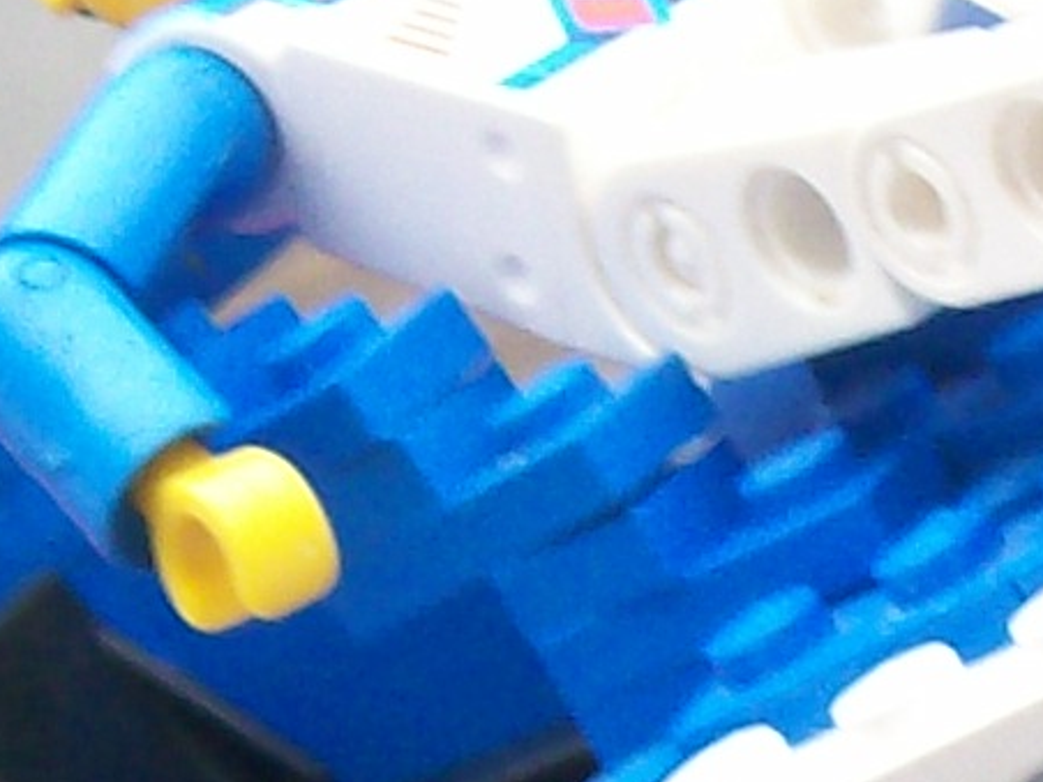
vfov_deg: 6.2
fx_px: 7171
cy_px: 907
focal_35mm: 238
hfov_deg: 8.3
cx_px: 944
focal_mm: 5.8
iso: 80
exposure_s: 1/33.7
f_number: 2.8
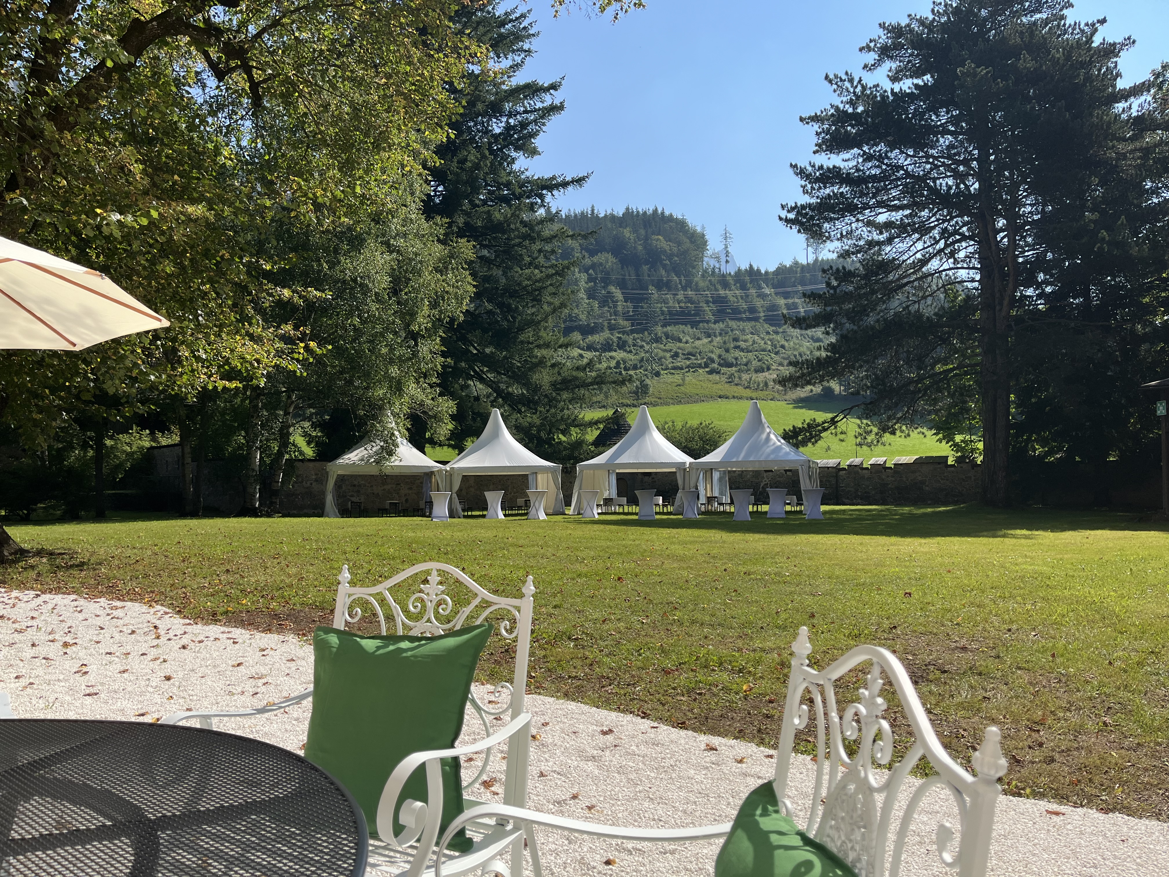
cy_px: 438
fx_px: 878
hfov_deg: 67.3
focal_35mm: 26
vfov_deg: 53.1
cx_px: 584
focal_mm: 5.1
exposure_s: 1/3521
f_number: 1.6
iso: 50
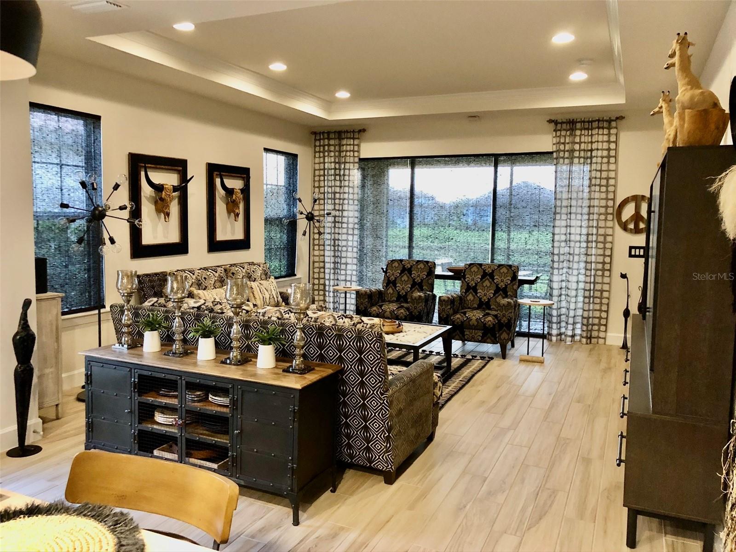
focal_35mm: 28
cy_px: 276
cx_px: 368
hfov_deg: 63.4
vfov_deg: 49.7
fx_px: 595
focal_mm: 3.99
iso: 100
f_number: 1.8
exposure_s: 1/5
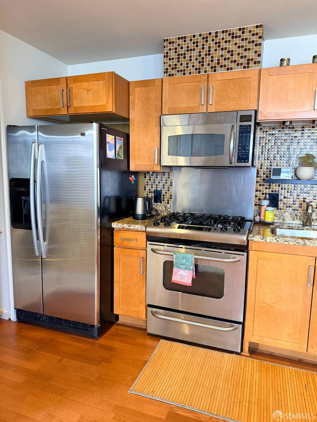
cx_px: 158
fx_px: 293
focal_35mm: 24
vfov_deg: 71.6
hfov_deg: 56.8
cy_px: 211
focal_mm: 6.76
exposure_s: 1/60
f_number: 1.78
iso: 250
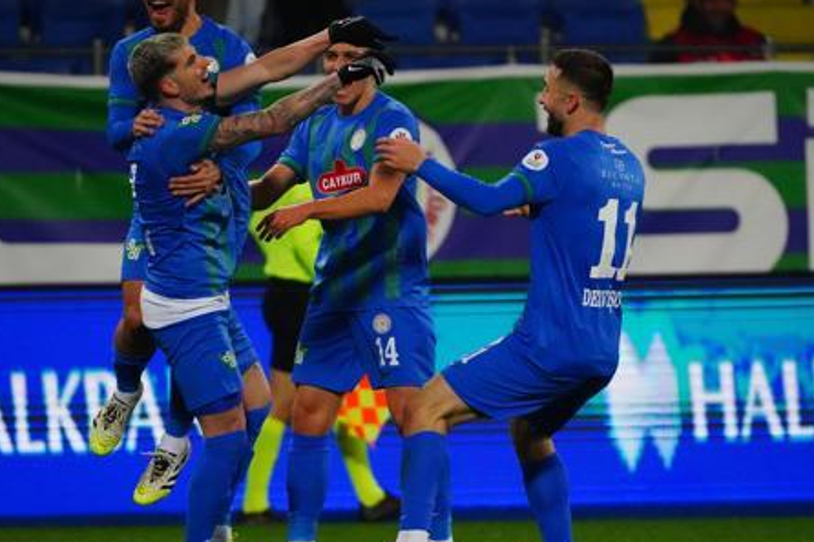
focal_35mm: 738
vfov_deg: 1.9
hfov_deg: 2.8
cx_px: 388
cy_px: 272
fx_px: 16680
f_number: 6.3
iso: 16000
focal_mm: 535
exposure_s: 1/2000
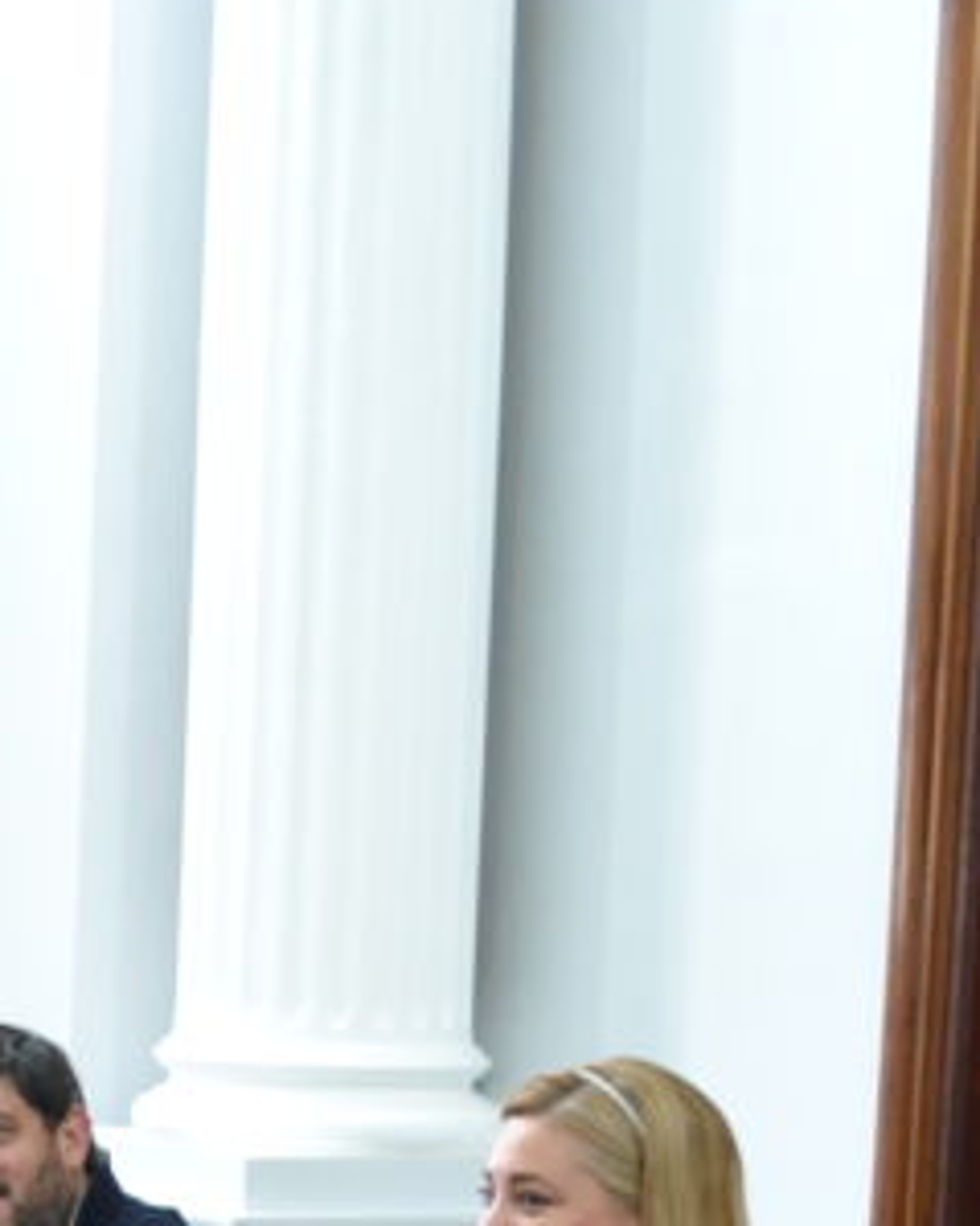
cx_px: -590
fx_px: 3845
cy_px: 1281
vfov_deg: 17.6
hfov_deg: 13.5
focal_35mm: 106
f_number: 4
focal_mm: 22
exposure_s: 1/80
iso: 1600
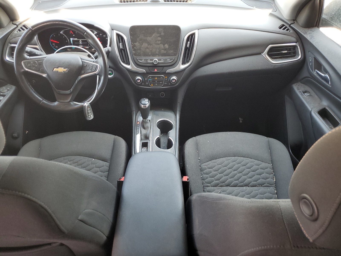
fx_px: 256
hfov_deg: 67.3
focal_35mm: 26
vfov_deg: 53.1
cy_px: 128
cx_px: 170
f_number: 1.5
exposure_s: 1/60.2
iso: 52
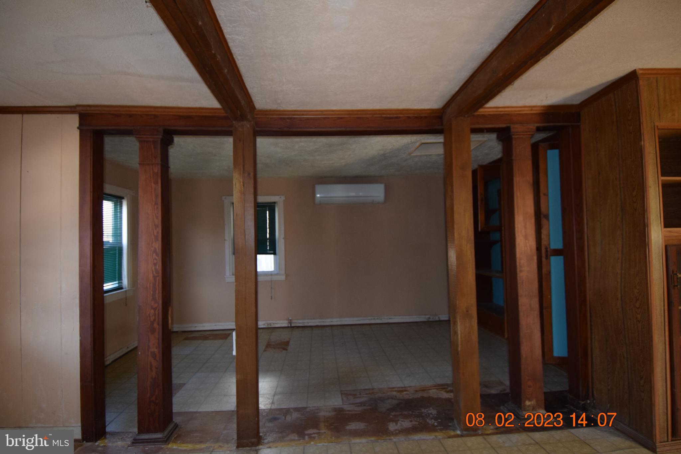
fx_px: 681
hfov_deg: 53.1
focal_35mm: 36
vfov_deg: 36.9
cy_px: 227
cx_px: 340
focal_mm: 24
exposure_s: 1/80
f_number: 4.5
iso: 800
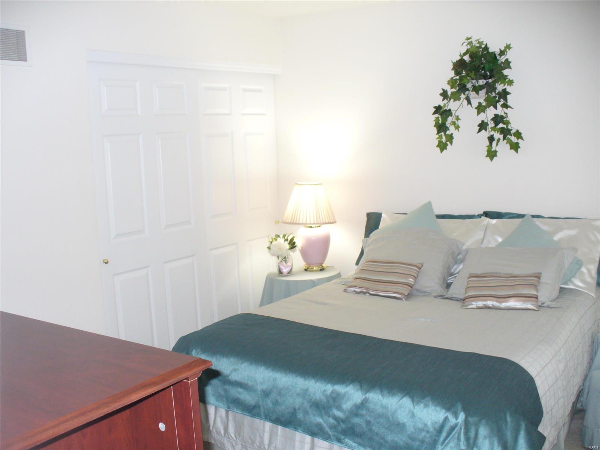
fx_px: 641
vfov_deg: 38.7
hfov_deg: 50.1
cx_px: 300
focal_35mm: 37
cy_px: 225
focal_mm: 6.1
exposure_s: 1/30
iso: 200
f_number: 2.8
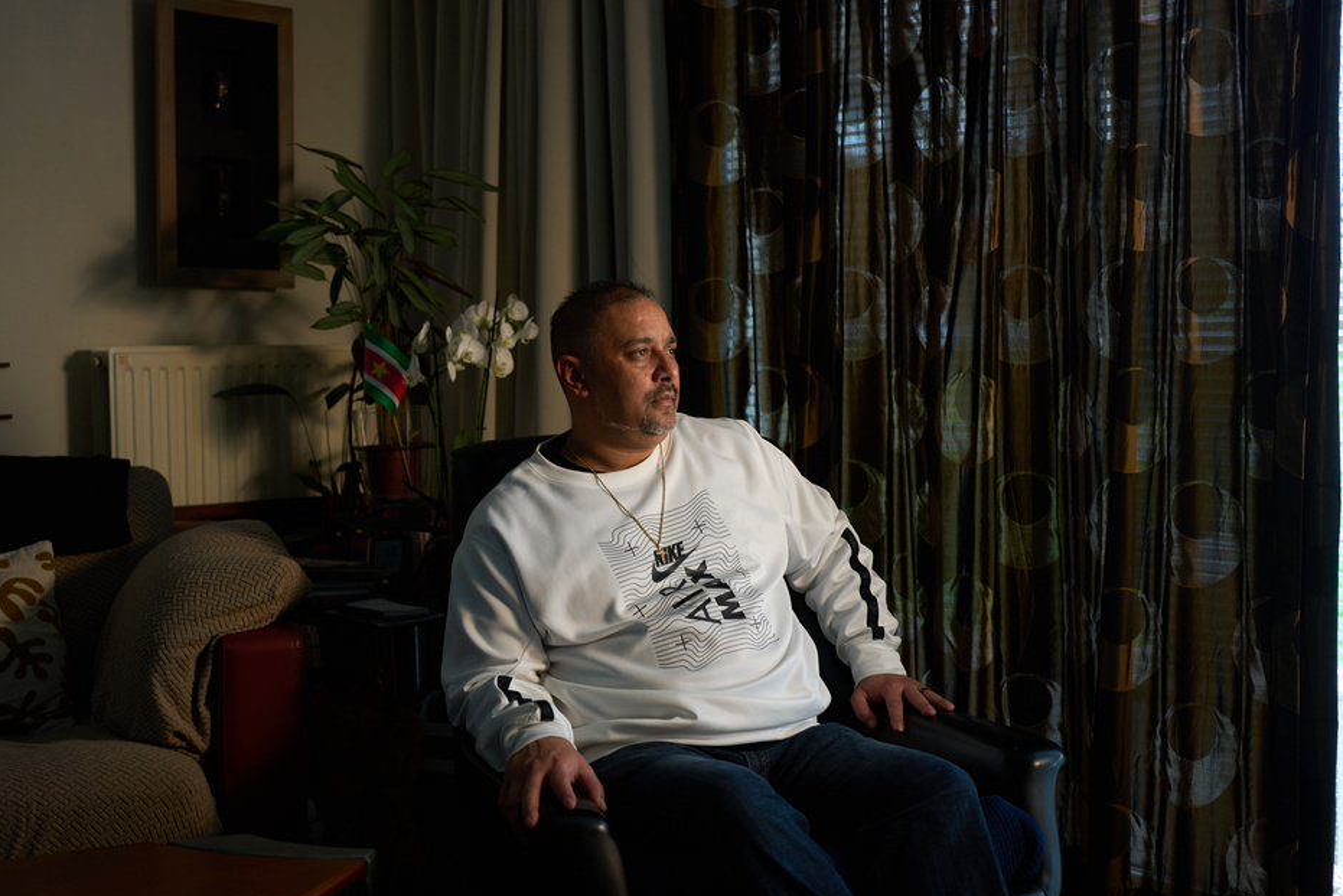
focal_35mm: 44
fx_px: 1642
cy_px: 458
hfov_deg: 44.5
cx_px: 620
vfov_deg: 30.5
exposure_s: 1/250
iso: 800
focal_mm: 40
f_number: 2.5
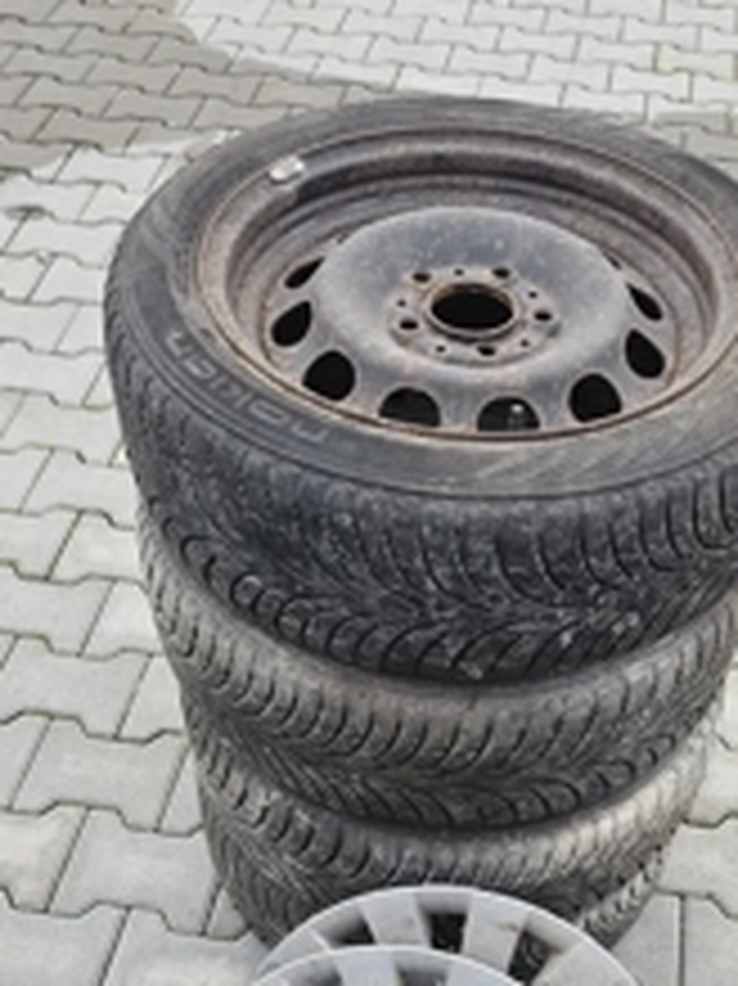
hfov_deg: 34.1
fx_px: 1195
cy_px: 747
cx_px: 482
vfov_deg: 43.3
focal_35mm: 42
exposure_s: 1/180
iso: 32
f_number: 1.7
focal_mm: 6.3
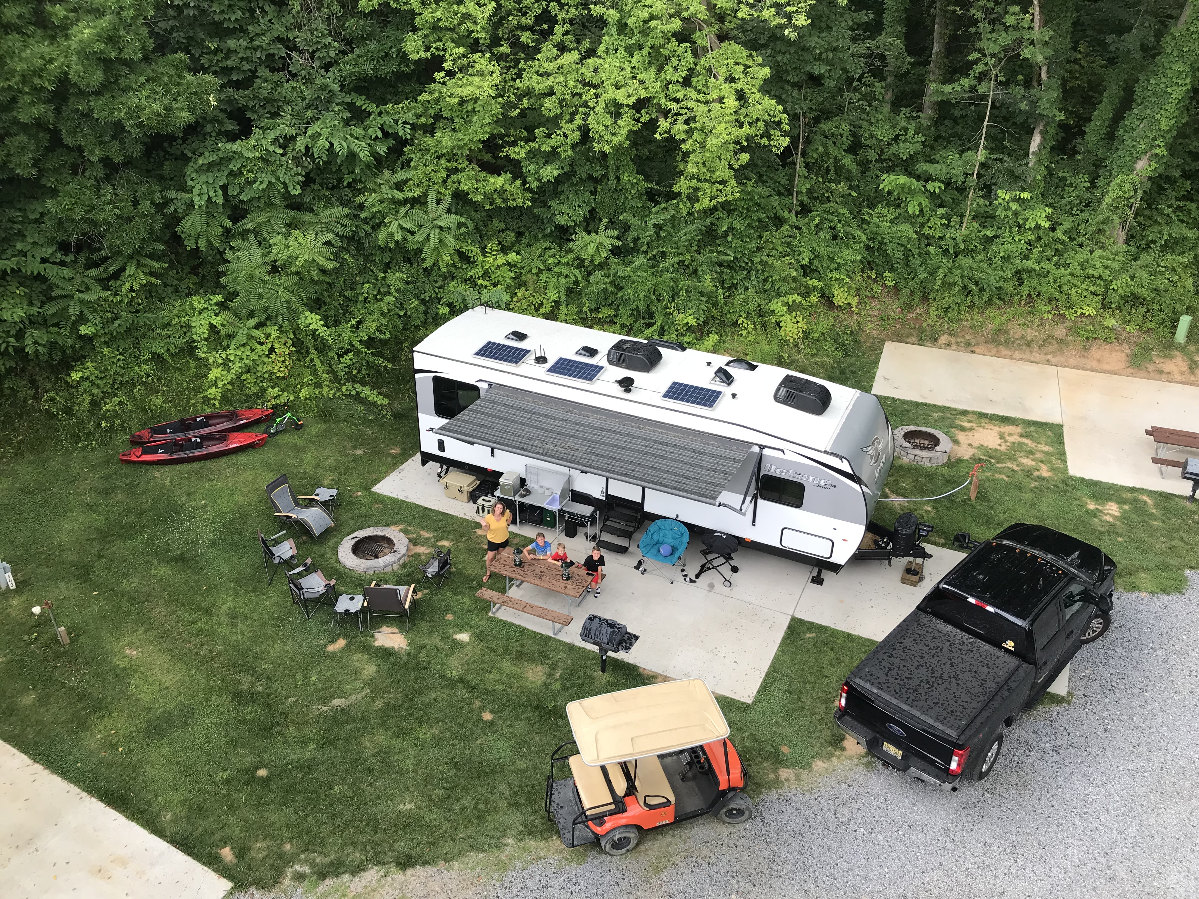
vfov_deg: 49.7
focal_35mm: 28
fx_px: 970
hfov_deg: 63.4
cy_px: 450
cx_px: 600
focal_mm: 3.99
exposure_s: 1/199
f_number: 1.8
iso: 20
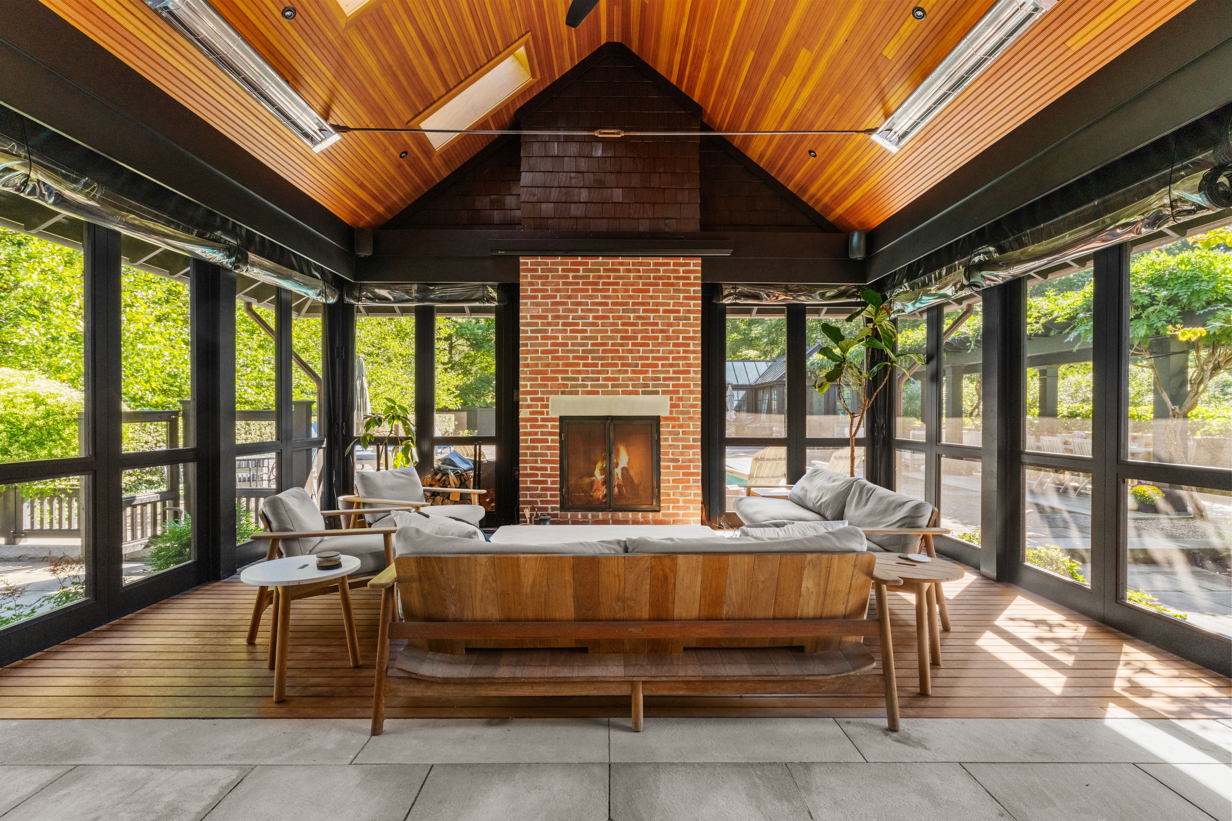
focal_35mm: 17
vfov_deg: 70.1
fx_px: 585
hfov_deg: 92.9
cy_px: 410
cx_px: 616
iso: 2000
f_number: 11
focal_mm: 17.1
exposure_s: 1/13
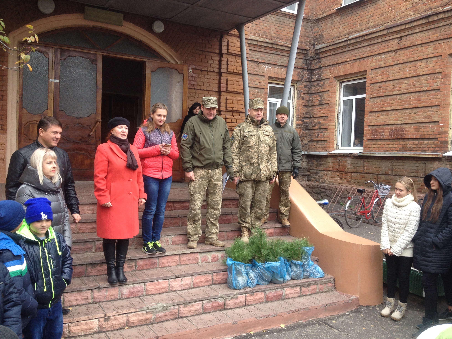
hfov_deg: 52.6
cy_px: 170
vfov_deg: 40.7
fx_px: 457
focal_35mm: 35
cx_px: 226
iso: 64
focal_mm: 4.28
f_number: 2.4
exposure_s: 1/120
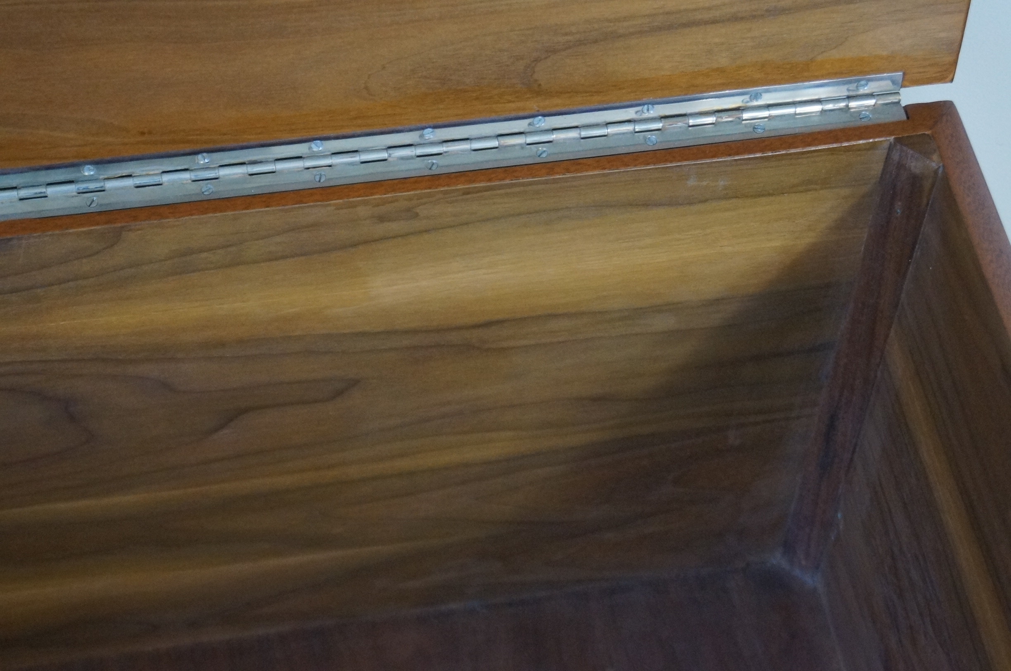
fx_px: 2313
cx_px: 506
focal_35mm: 82
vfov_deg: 16.5
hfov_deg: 24.7
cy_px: 336
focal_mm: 55
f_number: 5.6
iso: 3200
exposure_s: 1/60
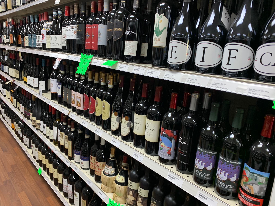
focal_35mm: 26
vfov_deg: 53.1
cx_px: 138
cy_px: 103
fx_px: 207
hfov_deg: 67.3
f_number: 1.8
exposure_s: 1/60
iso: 125
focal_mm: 4.25
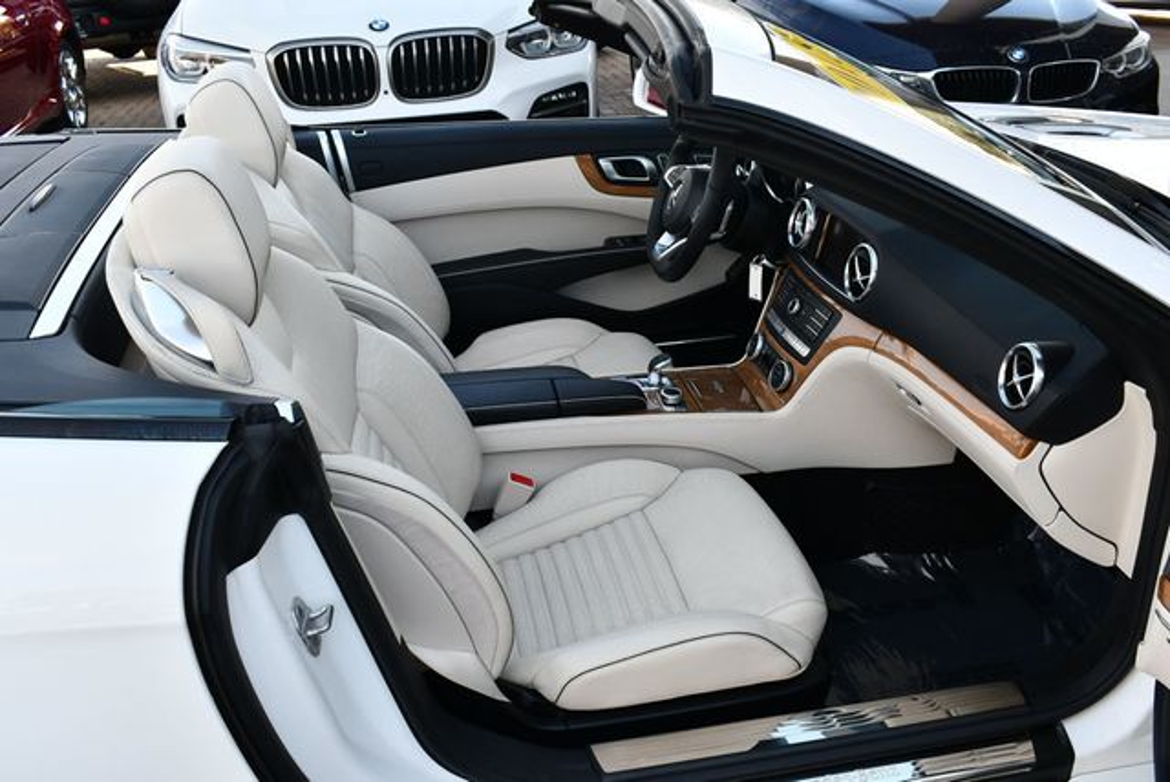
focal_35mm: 36
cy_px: 391
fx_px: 1171
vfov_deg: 36.9
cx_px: 585
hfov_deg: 53.1
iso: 320
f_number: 5.6
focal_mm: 18
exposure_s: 1/250
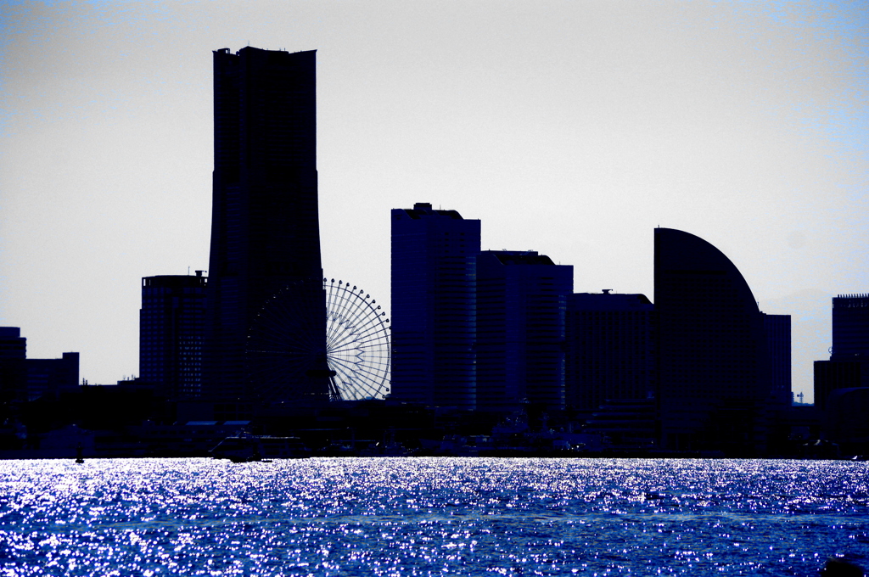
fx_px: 5424
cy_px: 288
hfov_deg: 9.2
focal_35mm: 225
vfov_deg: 6.1
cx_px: 434
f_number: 6.3
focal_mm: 150
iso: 400
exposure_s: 1/8000
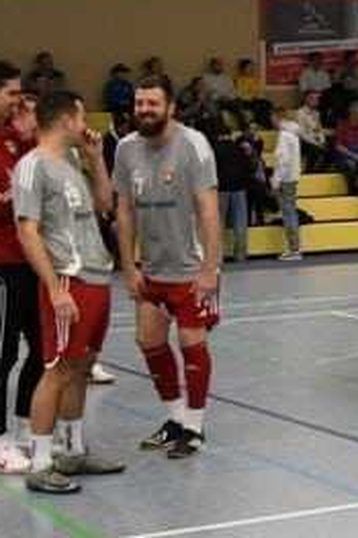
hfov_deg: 10.3
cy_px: 167
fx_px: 1747
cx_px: 839
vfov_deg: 17.4
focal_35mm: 117
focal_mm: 24
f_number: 2.8
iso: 5000
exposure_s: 1/800
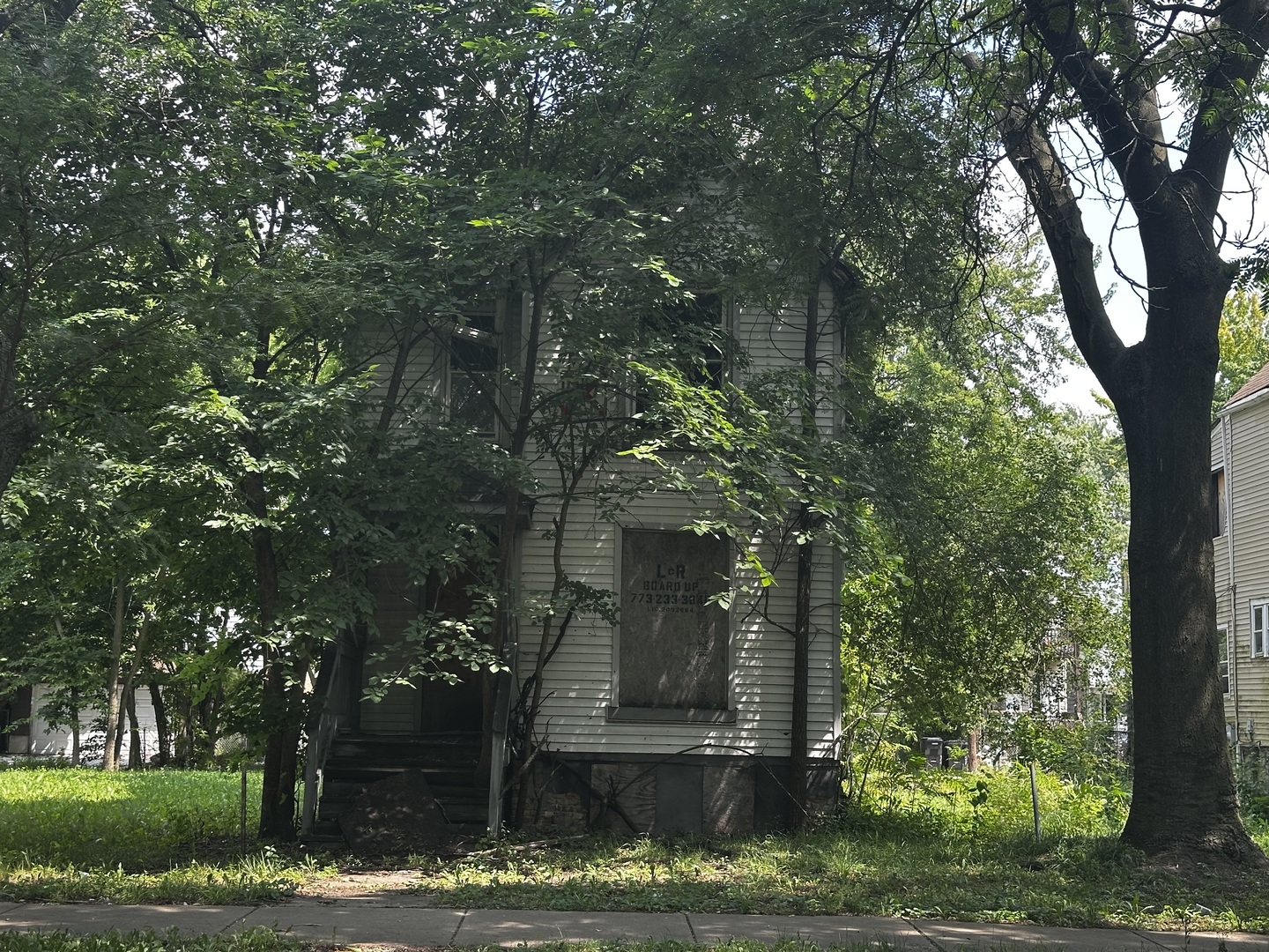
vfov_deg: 30.3
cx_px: 634
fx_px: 1760
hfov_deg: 39.7
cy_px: 476
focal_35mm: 48
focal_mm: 6.86
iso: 64
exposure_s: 1/384
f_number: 1.78
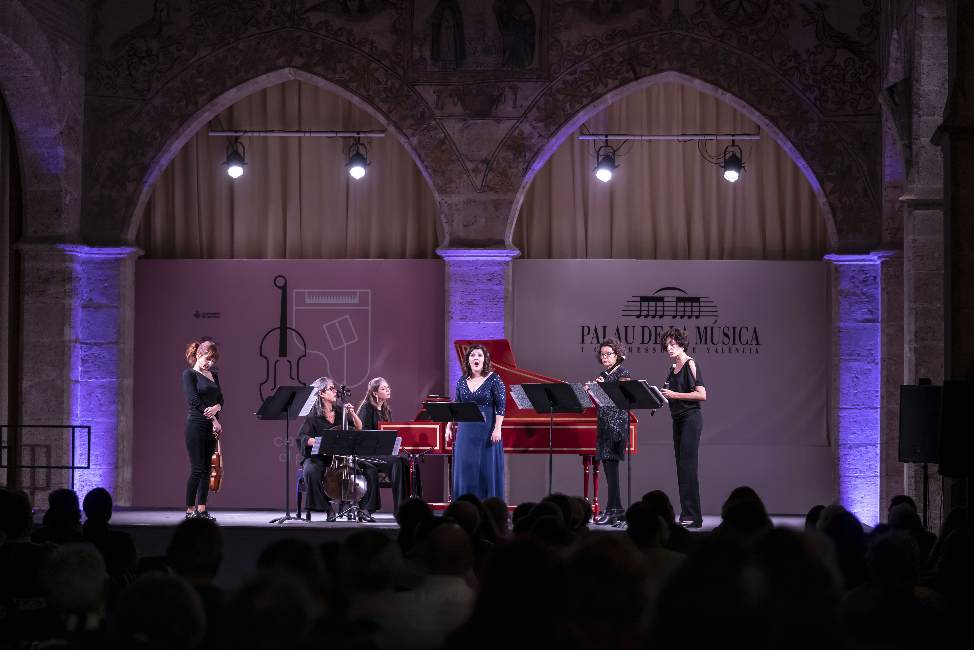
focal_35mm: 90
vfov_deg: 15.2
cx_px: 487
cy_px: 325
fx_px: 2435
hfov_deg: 22.6
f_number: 2.8
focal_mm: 90
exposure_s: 1/125
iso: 1250
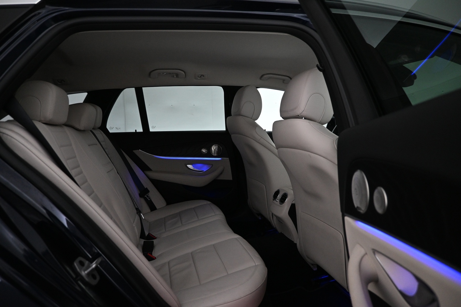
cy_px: 154
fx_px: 307
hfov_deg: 73.7
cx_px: 230
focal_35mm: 24
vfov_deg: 53.1
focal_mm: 16
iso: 1600
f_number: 3.5
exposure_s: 1/100
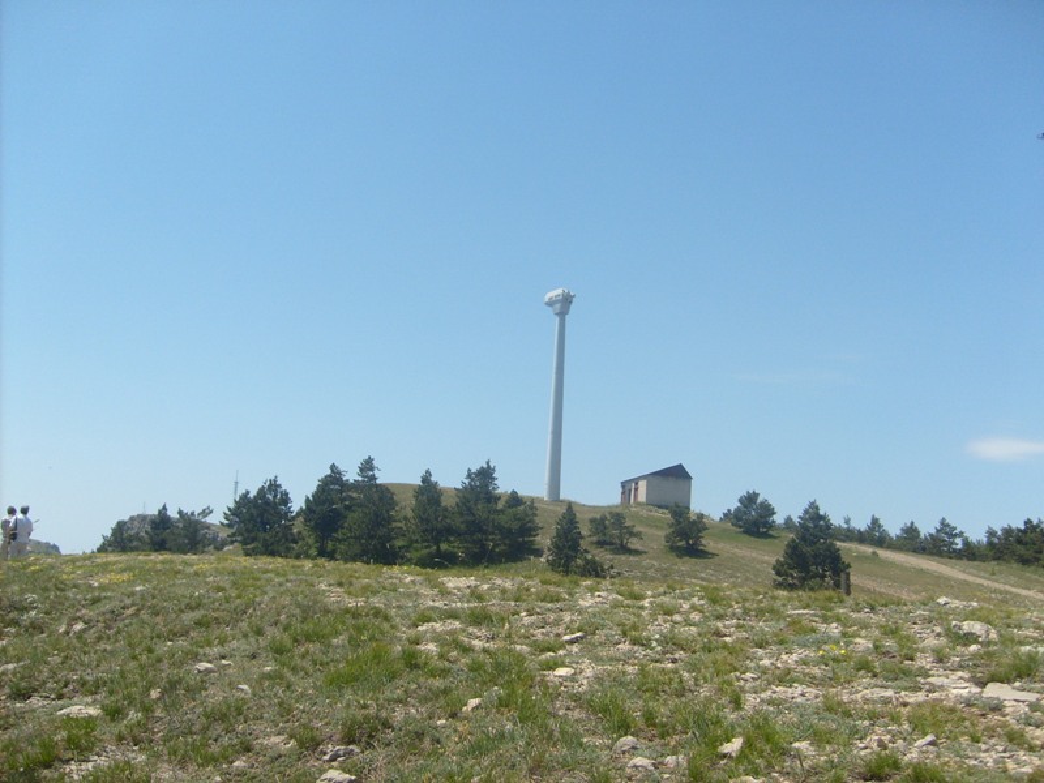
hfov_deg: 52.6
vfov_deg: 40.7
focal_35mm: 35
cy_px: 392
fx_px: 1056
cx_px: 522
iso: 80
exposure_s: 1/350
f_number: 7.1
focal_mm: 5.8
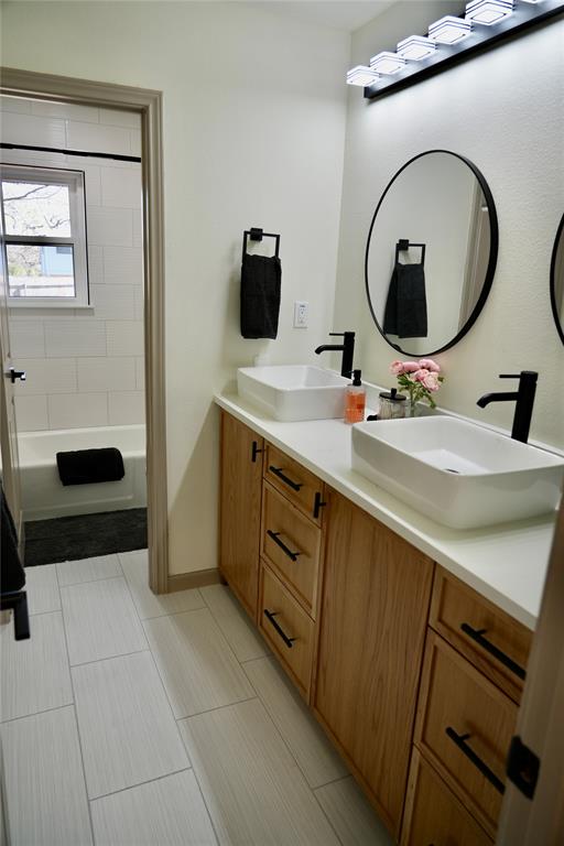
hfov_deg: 53.1
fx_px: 564
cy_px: 423
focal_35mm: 24
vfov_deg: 73.7
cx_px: 282
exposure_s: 1/30
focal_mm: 24
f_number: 4
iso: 100
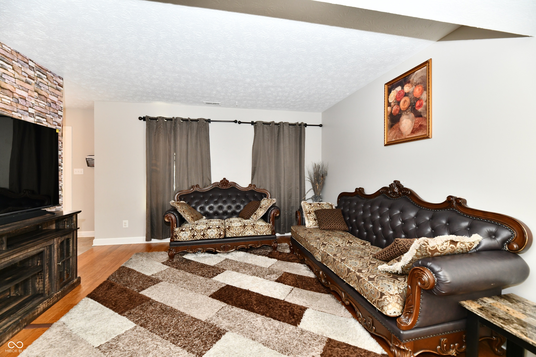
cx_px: 268
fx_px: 208
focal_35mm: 14
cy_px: 178
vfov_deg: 81.2
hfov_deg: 104.3
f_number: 6.3
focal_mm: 14
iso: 640
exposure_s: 1/60
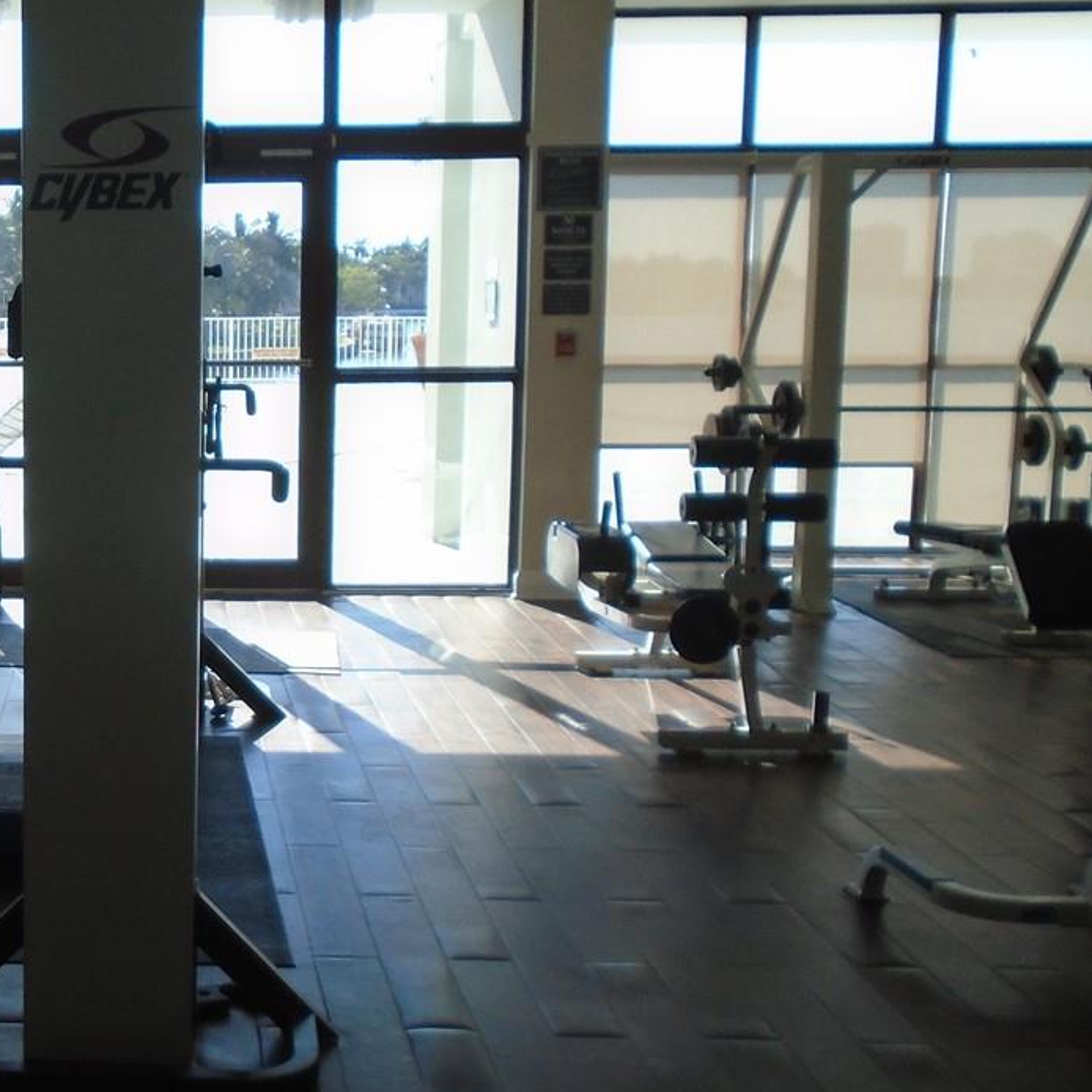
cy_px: 588
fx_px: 1892
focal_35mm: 53
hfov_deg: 30.0
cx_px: 6
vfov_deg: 32.2
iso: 100
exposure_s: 1/400
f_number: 3.2
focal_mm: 4.6
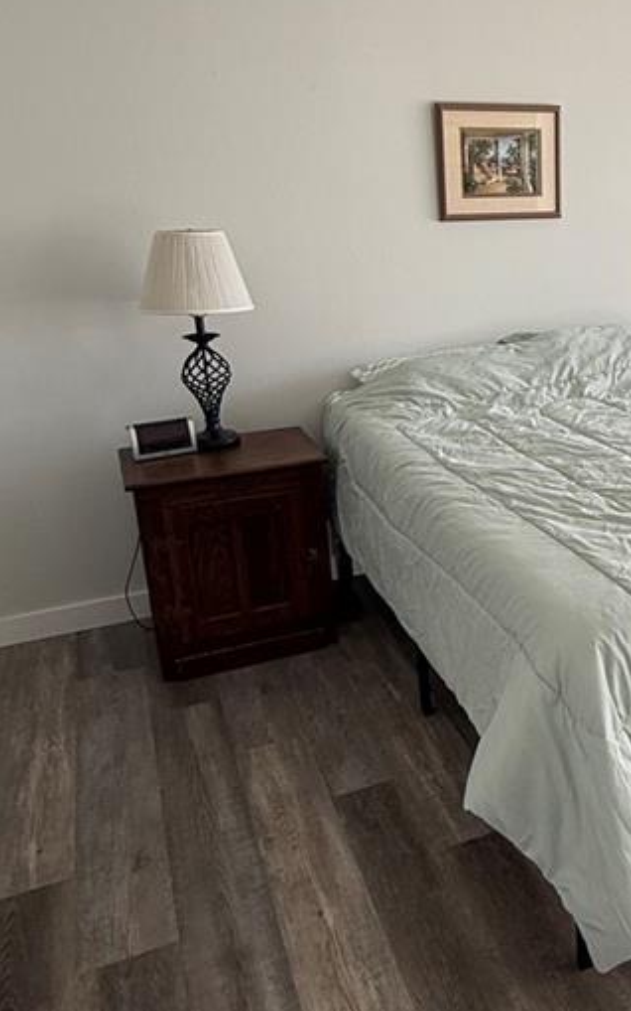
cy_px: 469
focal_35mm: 35
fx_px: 963
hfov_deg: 33.7
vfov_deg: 55.3
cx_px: 605
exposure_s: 1/102
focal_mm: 2.22
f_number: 2.2
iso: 40
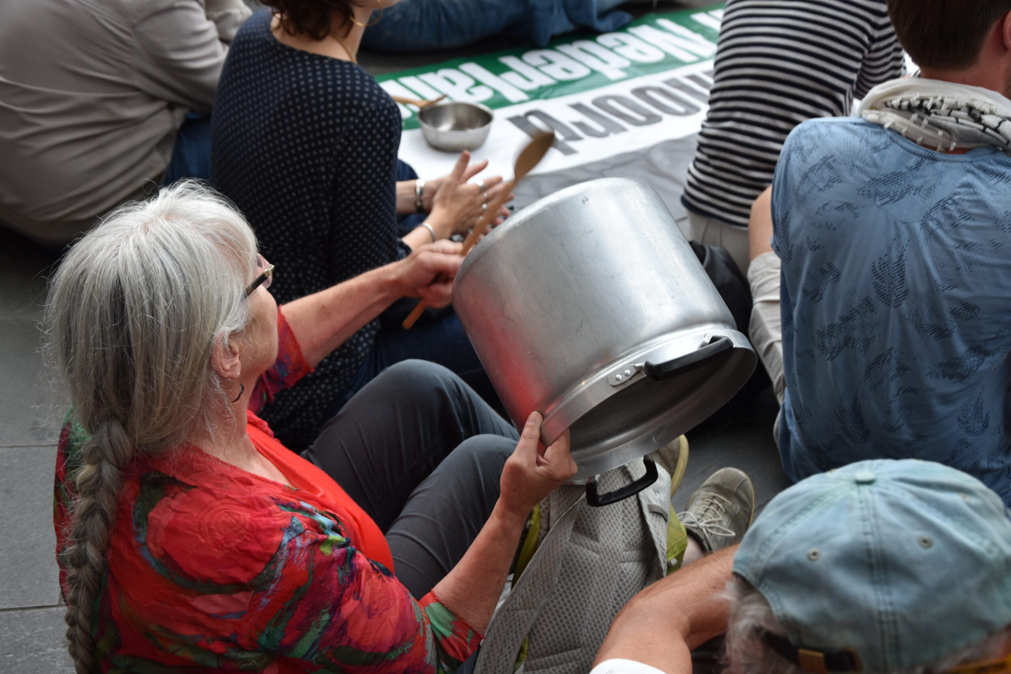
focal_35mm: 60
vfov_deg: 22.6
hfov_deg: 33.4
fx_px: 1685
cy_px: 337
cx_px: 506
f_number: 5
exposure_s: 1/100
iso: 400
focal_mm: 40
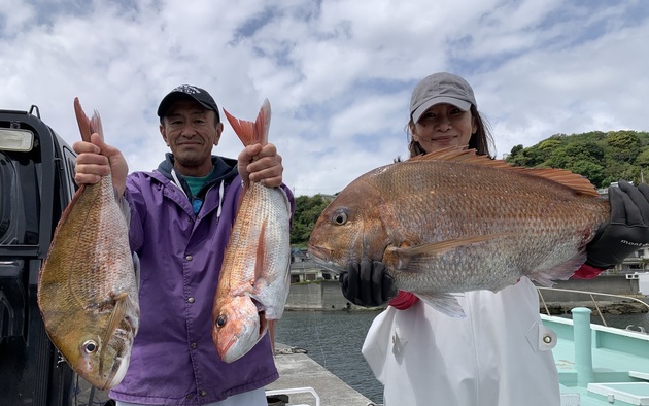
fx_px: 495
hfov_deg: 66.5
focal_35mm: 28
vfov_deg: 44.5
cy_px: 224
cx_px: 329
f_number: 1.8
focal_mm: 4.25
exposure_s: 1/3086
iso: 25
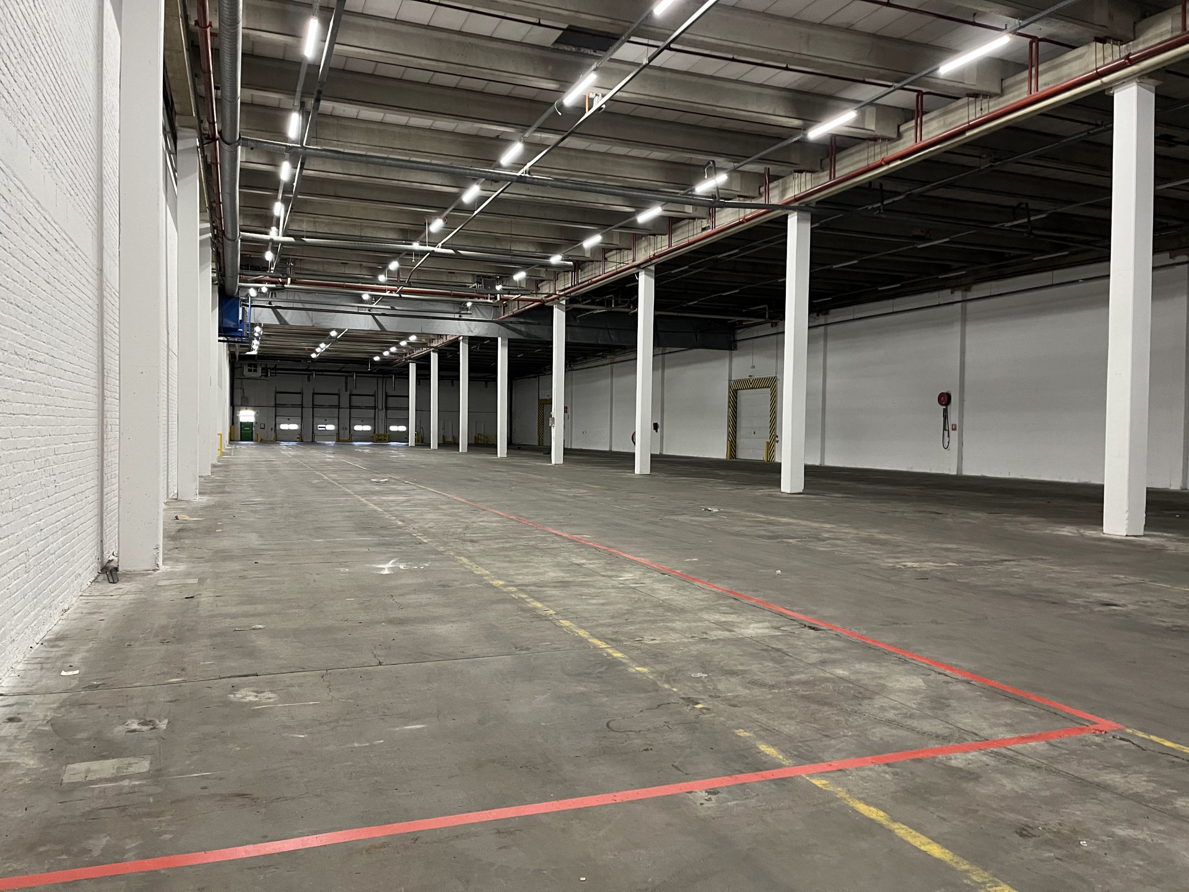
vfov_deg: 53.1
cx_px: 594
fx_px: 893
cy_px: 446
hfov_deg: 67.3
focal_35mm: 26
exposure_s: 1/50
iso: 250
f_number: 1.6
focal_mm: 5.1
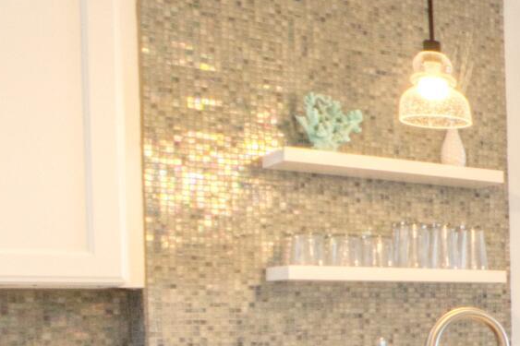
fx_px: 924
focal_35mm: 64
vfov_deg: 20.7
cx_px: 964
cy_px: 326
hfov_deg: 20.5
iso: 200
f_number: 11
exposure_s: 1/20
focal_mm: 8
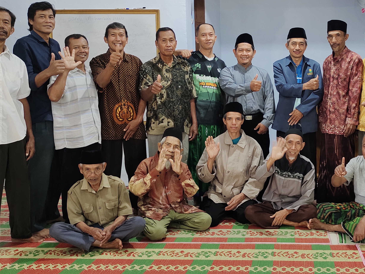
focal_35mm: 47
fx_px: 496
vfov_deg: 30.9
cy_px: 135
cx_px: 269
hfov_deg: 39.5
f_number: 1.89
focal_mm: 5.42
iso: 1468
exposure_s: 1/25
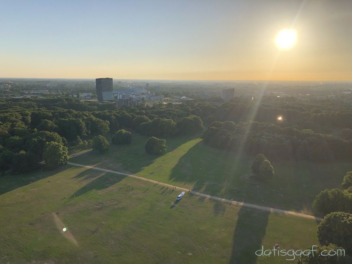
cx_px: 176
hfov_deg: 63.4
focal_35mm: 28
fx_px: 285
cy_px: 132
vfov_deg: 49.7
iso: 20
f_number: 1.8
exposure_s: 1/2088
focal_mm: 3.99
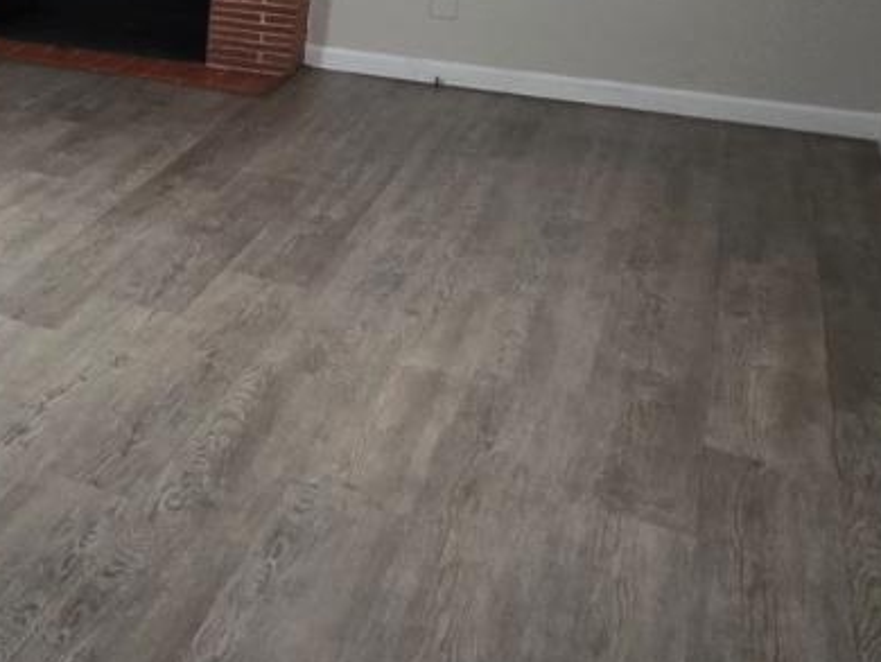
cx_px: -540
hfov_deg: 25.2
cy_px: 10
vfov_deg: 27.6
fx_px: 1273
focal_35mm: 50
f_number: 1.9
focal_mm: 2.2
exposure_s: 1/60
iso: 400
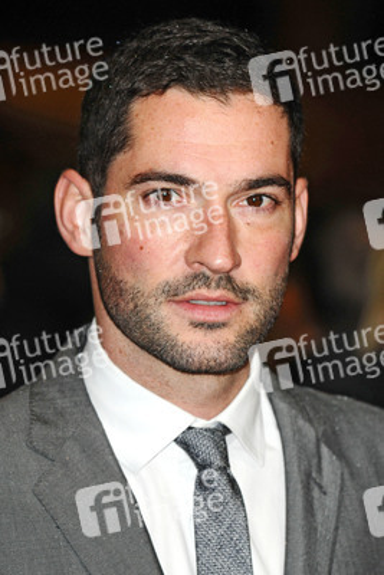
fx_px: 4436
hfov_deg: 5.0
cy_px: 288
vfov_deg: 7.4
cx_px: 192
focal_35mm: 278
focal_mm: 185
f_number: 4.5
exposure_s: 1/160
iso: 320
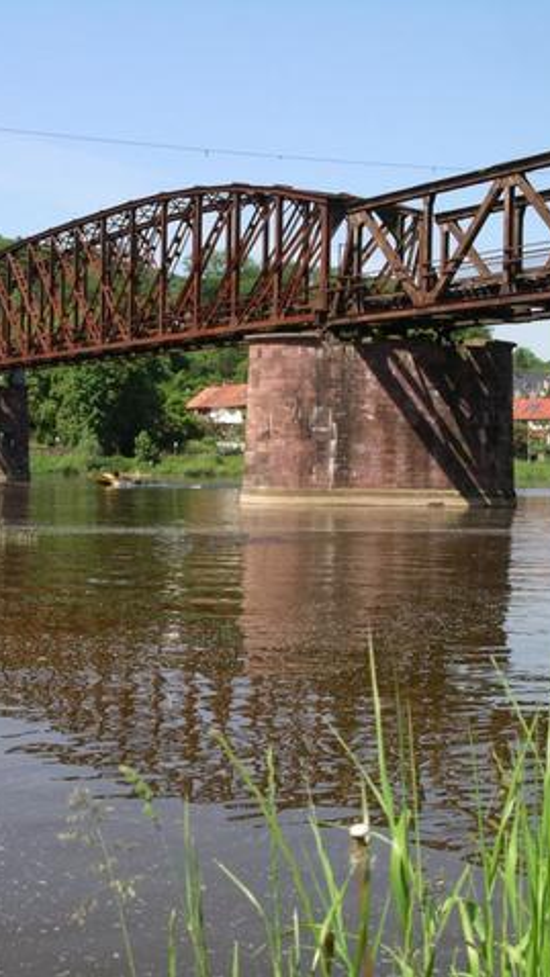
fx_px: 1400
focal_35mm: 54
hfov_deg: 22.2
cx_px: 217
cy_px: 488
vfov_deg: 38.5
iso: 64
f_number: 5
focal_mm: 7.8
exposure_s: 1/320
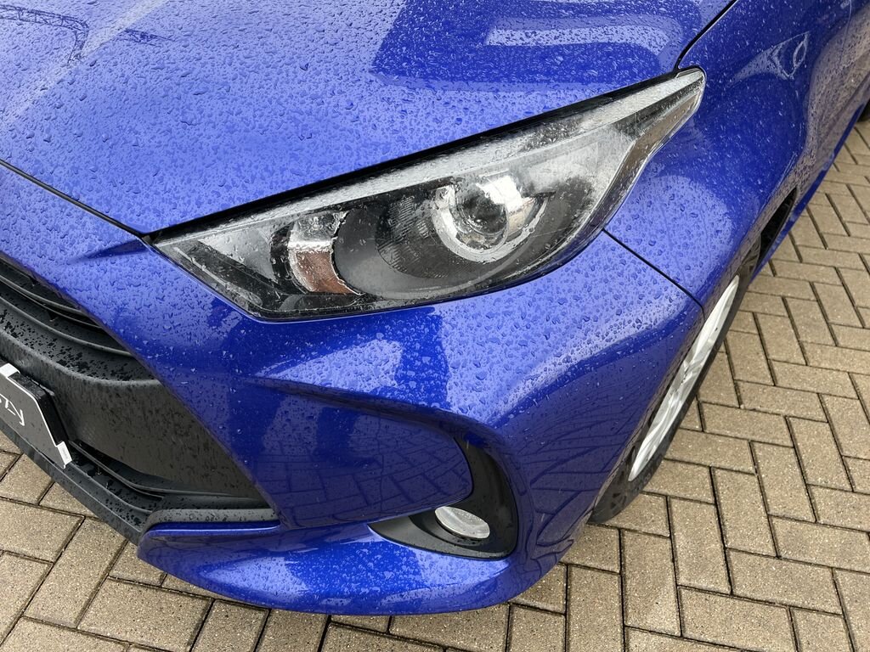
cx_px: 435
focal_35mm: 26
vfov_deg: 53.1
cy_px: 326
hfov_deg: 67.3
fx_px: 653
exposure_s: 1/288
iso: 40
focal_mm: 5.1
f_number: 1.6
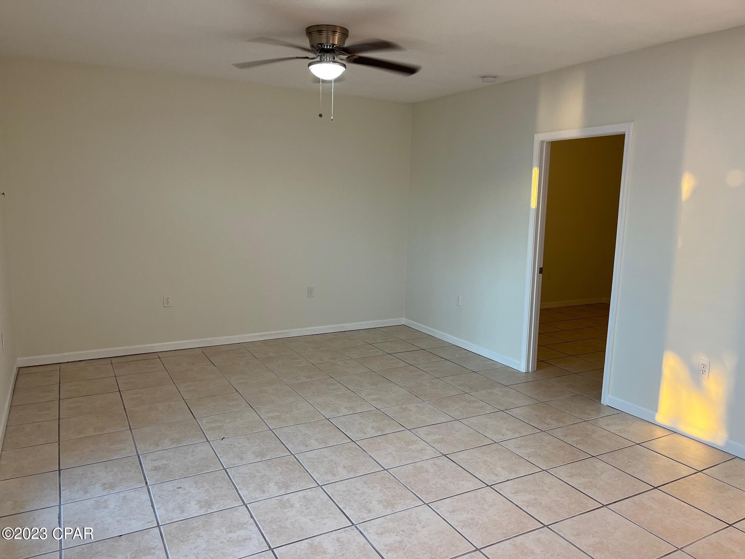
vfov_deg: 53.1
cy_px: 280
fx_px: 560
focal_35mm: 26
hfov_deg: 67.3
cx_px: 372
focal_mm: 5.1
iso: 80
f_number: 1.6
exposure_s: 1/60
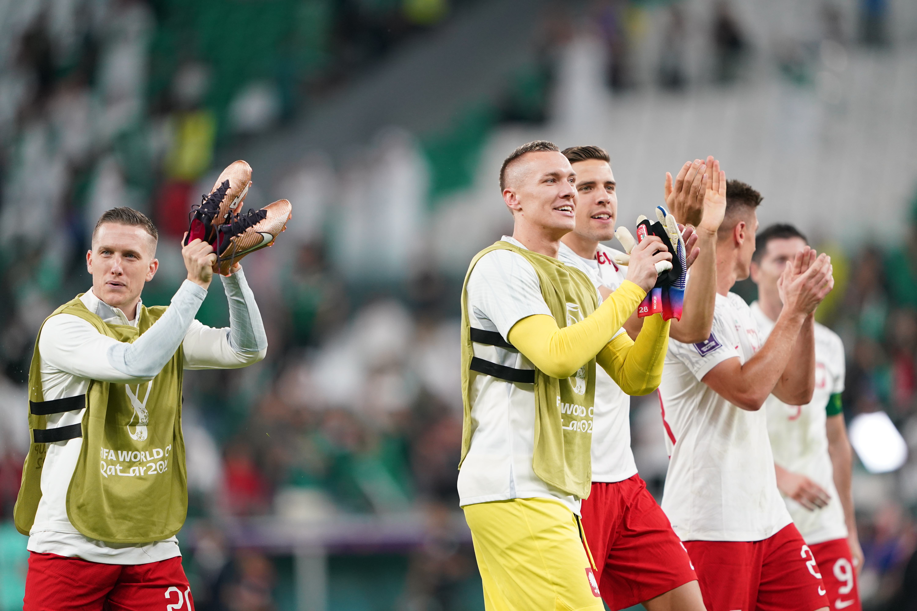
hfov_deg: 5.2
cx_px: 458
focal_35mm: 400
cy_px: 306
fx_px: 10188
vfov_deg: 3.4
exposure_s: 1/1250
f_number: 2.8
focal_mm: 400
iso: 2000
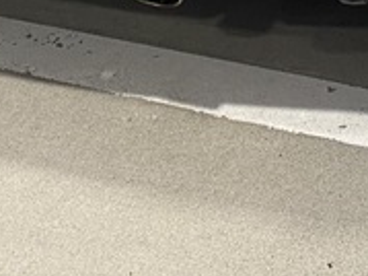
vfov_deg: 11.2
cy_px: -330
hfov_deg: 17.0
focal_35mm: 116
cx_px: 232
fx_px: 1232
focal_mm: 4.25
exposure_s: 1/50
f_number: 1.8
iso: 160
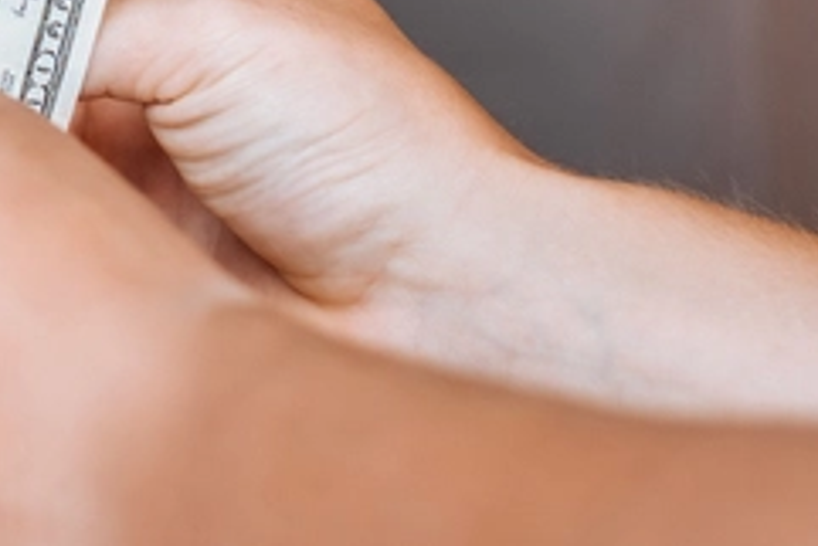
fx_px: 4706
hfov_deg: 9.6
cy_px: -375
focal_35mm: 207
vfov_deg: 6.5
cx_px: -511
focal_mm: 50
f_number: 2.8
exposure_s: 1/200
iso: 400
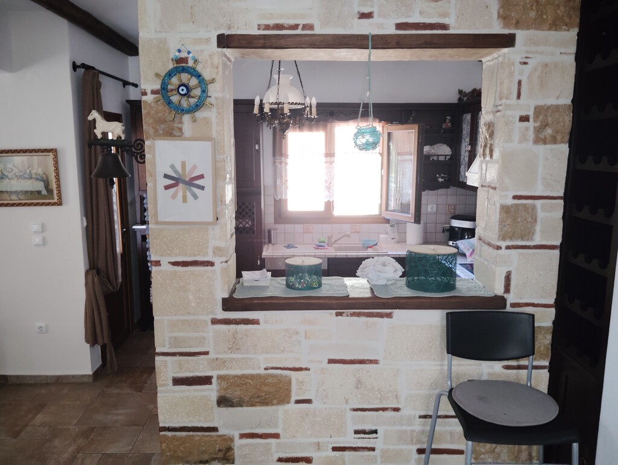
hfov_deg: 63.4
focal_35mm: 28
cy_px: 232
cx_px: 309
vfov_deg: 49.9
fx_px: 501
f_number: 1.8
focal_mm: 4.22
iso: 1131
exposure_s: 1/33.3
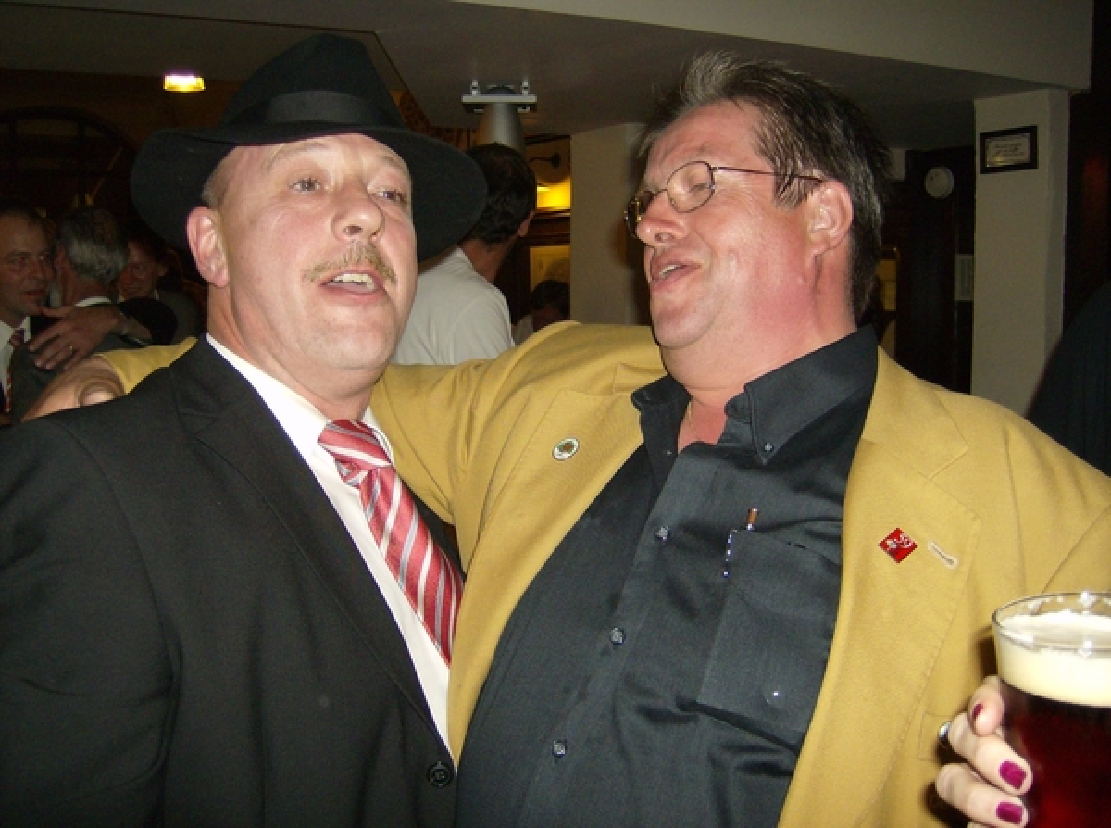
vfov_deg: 39.5
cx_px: 556
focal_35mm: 36
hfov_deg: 51.5
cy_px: 414
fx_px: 1153
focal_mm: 6
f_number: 2.8
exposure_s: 1/60
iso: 200
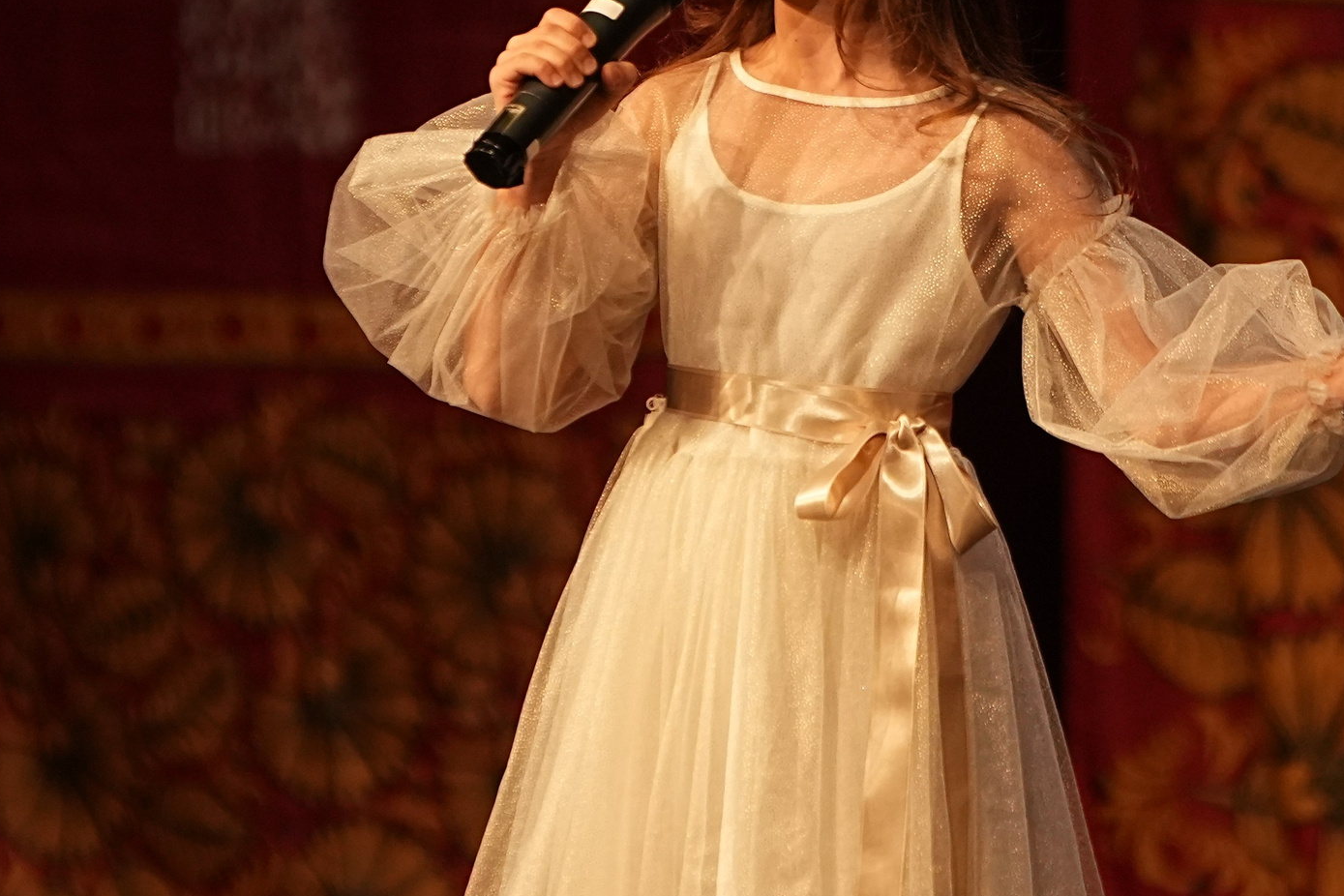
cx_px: 620
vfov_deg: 2.5
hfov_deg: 3.7
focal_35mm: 553
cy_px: 266
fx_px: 20644
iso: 1600
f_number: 2.8
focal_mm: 200
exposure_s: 1/500
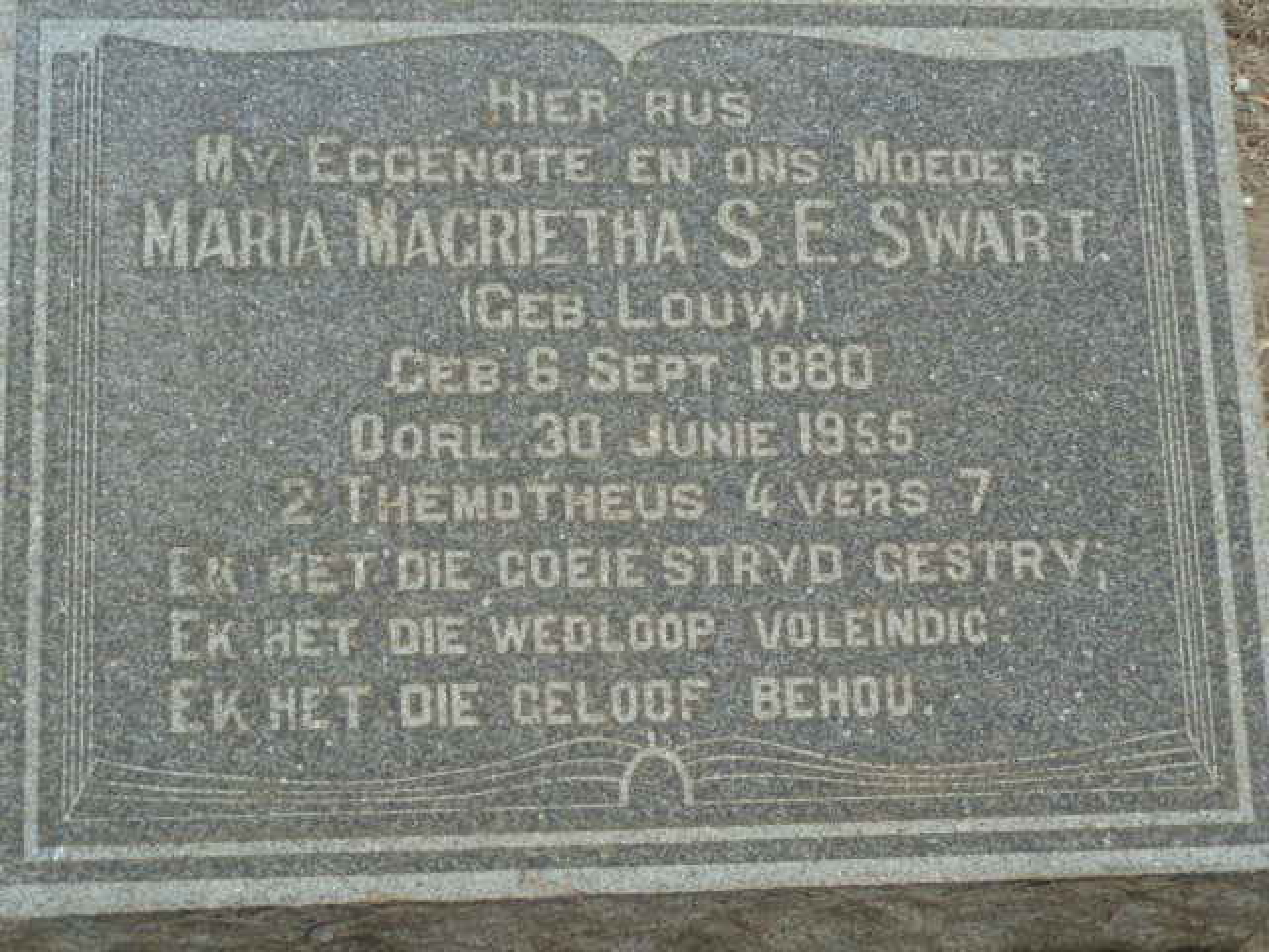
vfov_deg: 28.0
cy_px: 476
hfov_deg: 36.8
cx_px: 634
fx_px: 1906
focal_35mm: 52
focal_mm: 8.5
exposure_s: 1/320
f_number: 3.8
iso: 160
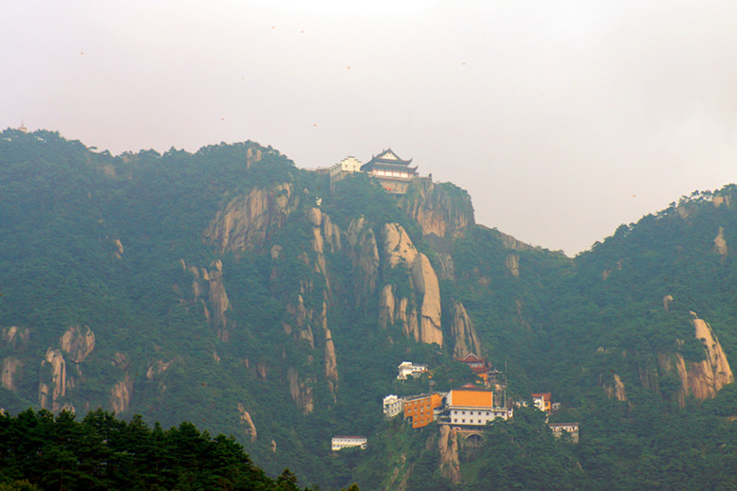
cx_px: 368
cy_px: 246
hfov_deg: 6.9
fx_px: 6138
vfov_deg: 4.6
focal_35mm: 300
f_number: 6.3
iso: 100
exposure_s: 1/400
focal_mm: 200
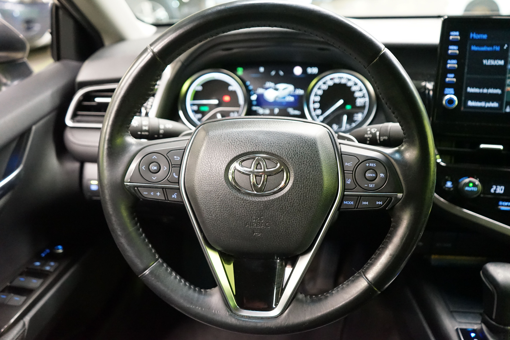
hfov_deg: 63.7
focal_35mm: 29
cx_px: 255
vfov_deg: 45.0
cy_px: 170
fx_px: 411
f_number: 3.5
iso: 6400
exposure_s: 1/60
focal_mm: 29
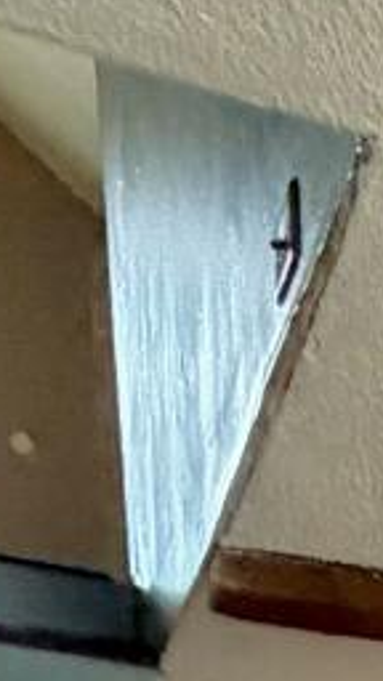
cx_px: 1109
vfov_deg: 13.0
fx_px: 2148
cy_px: 1692
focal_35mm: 119
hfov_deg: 8.6
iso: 640
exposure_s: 1/60
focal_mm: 2.22
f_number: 2.2
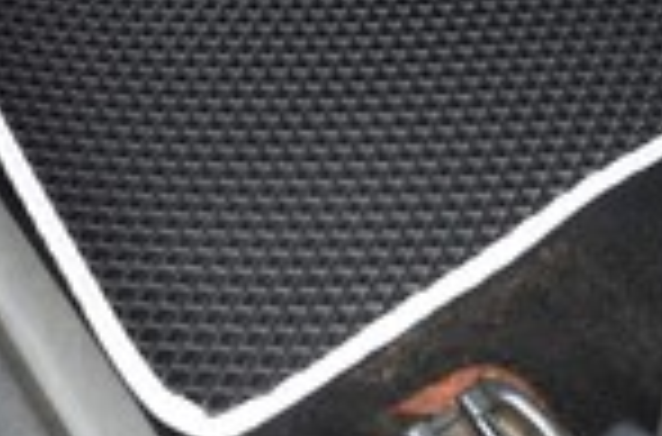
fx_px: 1411
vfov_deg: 16.6
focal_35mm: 77
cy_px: -135
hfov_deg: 26.3
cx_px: 234
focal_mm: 18
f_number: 3.5
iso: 800
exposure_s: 1/50
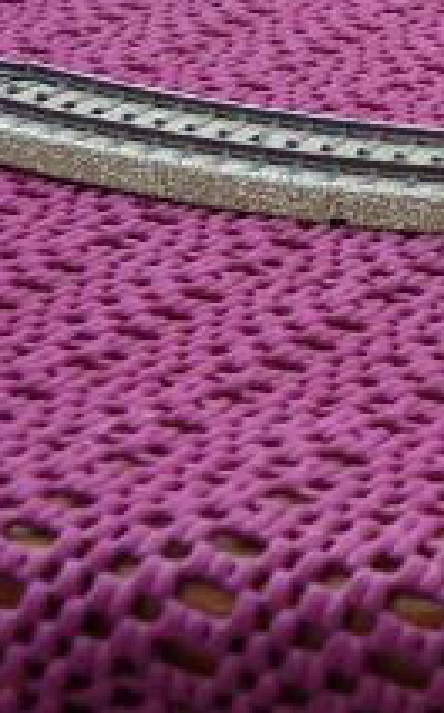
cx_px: 878
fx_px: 2563
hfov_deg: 9.3
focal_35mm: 132
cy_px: -185
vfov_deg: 15.2
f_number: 2.8
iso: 80
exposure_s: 1/40
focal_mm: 5.5
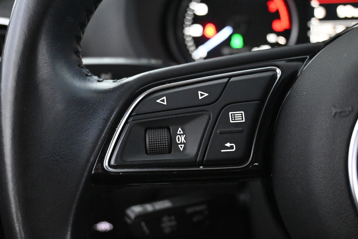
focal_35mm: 44
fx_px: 433
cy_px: 120
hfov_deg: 45.0
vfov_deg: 30.8
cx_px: 179
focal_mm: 29
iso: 11400
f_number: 4.8
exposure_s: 1/50
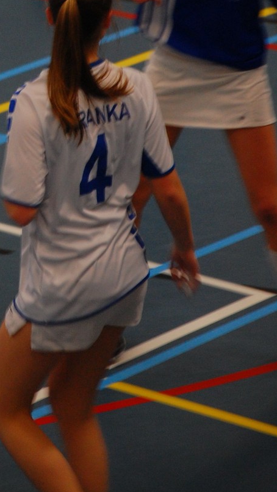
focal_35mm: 239
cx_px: 80
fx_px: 3120
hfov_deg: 5.1
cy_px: 192
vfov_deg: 9.0
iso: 800
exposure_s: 1/60
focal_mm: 120
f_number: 4.8
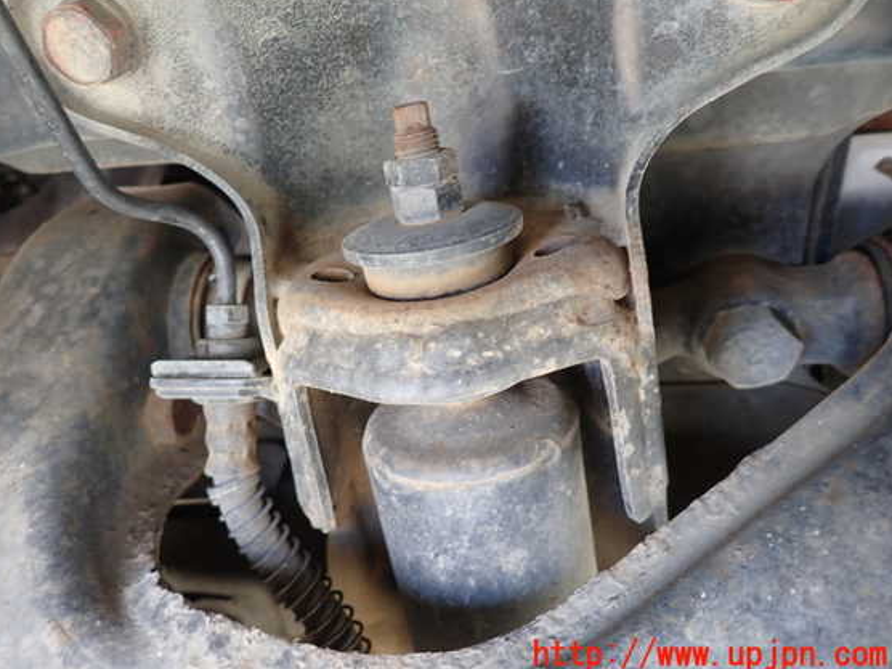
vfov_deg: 51.3
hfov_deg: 65.2
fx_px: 696
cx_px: 414
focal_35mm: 27
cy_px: 314
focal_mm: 4.5
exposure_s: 1/40
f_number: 2
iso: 200
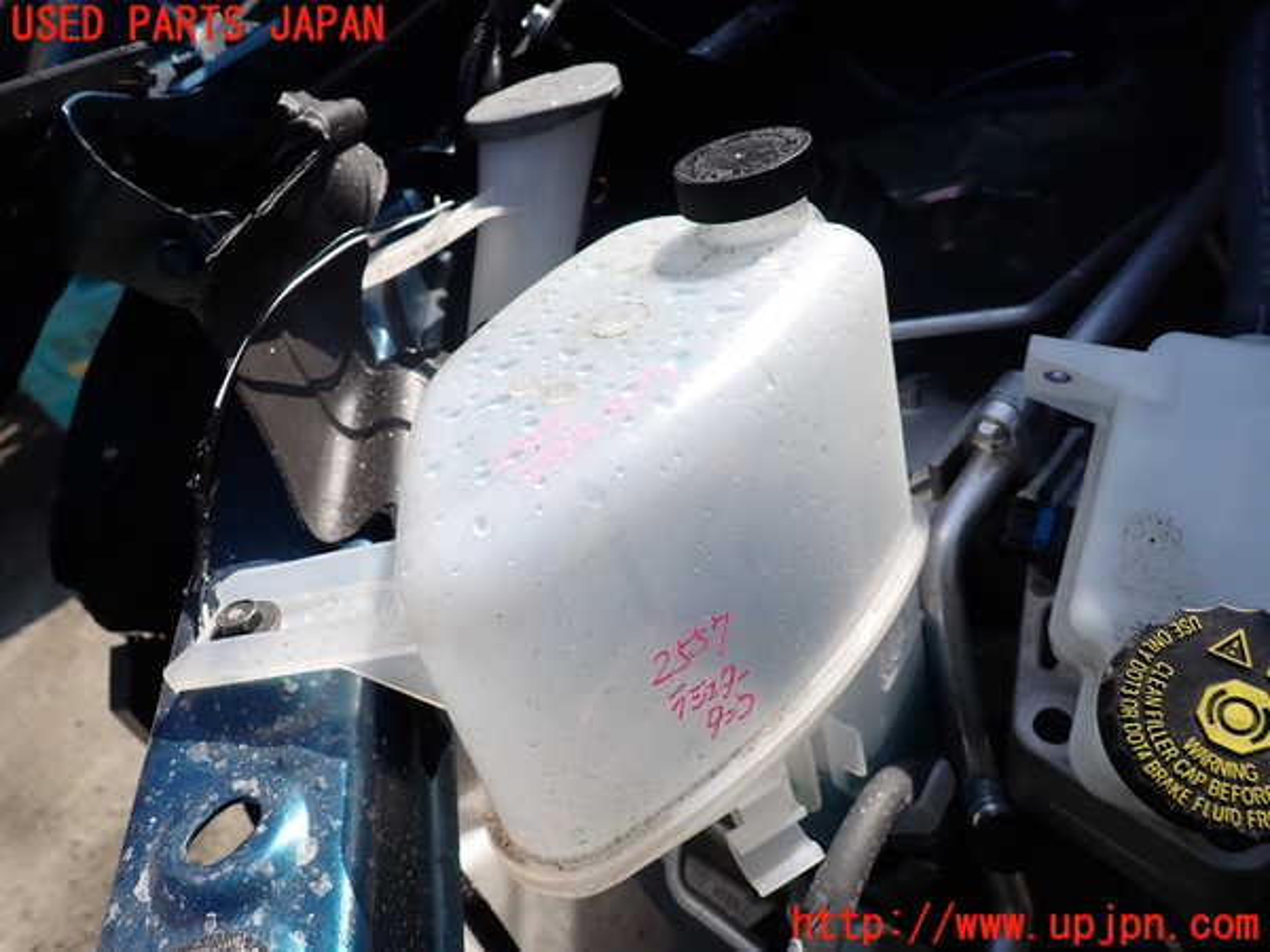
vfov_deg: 54.9
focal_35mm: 25
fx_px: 917
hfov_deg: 69.4
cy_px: 476
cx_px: 635
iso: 100
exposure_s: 1/160
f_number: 8
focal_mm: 4.5
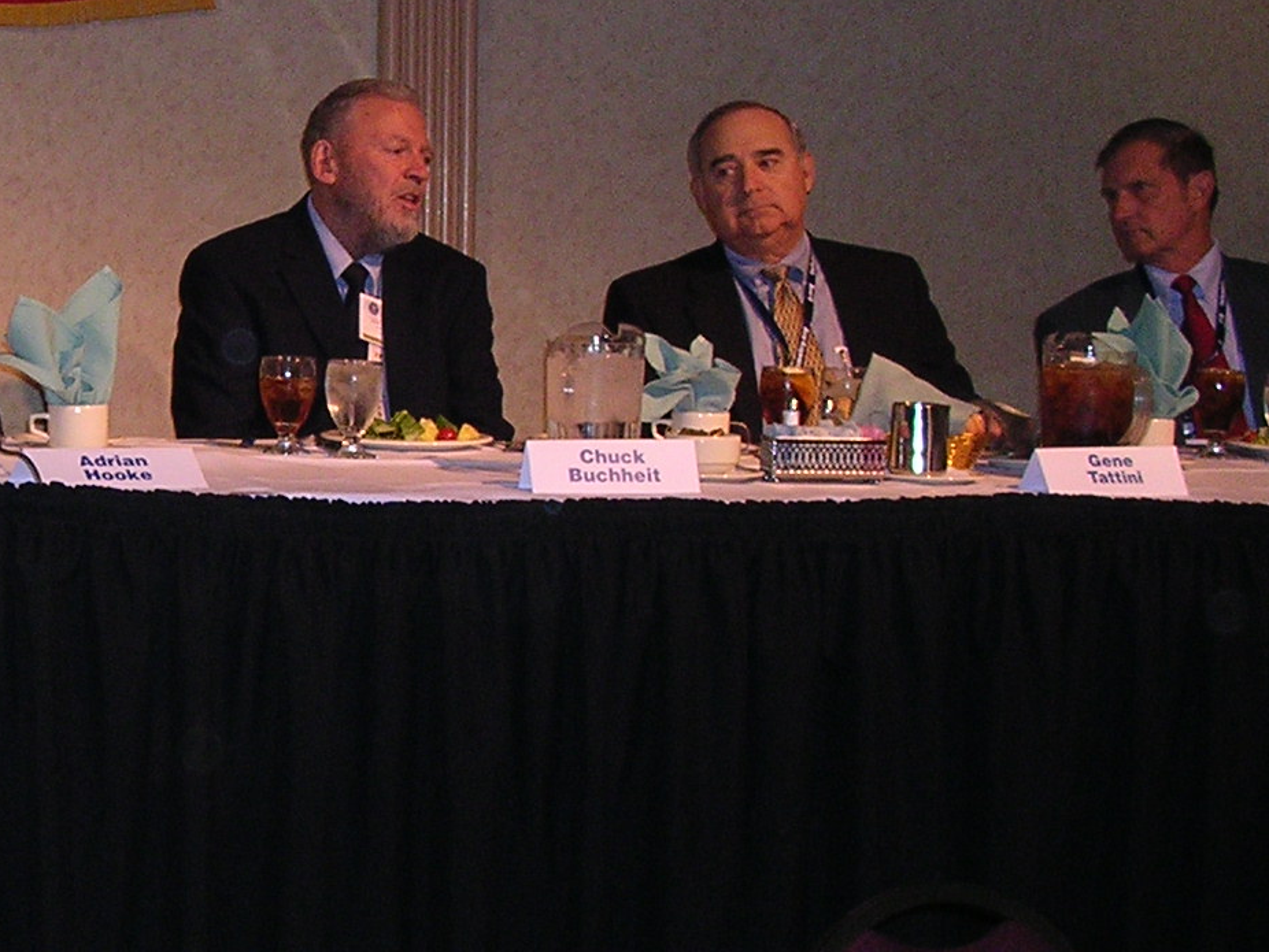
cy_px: 492
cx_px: 8
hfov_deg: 22.4
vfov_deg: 17.6
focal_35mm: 84
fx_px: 3080
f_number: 2.8
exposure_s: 1/60.1
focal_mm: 5.8
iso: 224
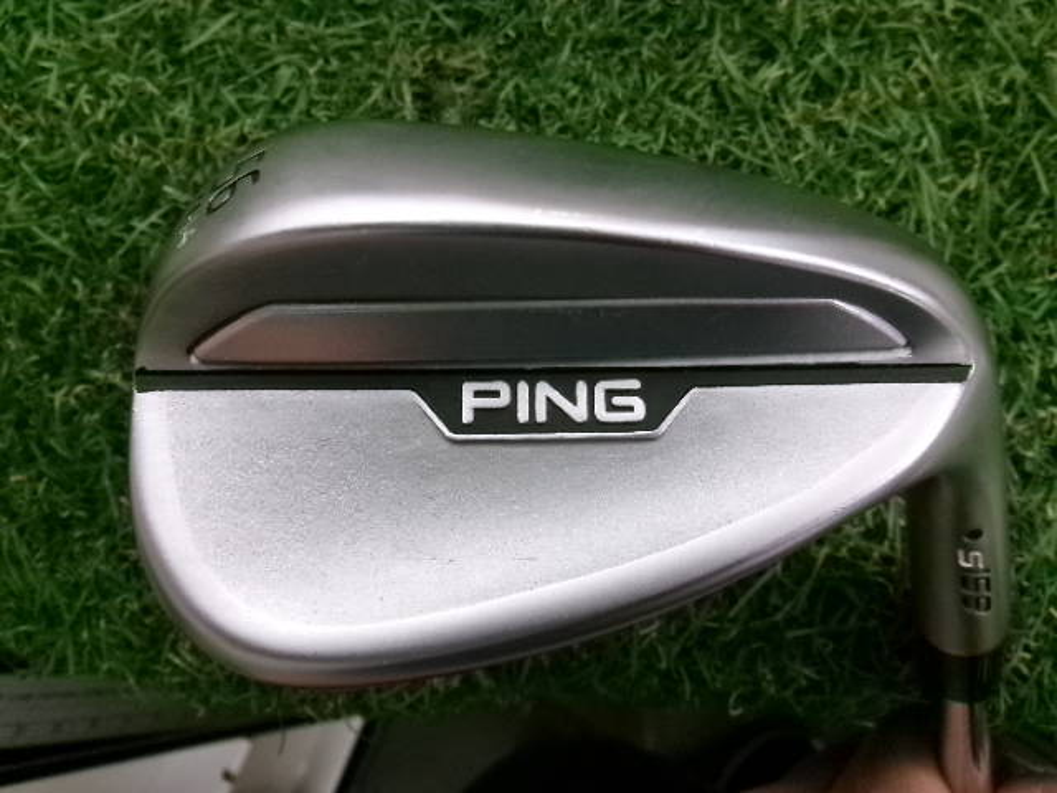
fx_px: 855
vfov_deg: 49.7
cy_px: 396
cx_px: 528
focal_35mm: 28
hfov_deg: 63.4
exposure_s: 1/80
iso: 800
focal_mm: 5.1
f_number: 3.9
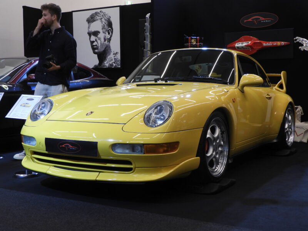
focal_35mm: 50
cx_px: 154
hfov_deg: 38.2
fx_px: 445
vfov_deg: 29.1
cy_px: 116
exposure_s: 1/30
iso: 220
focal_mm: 9
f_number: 4
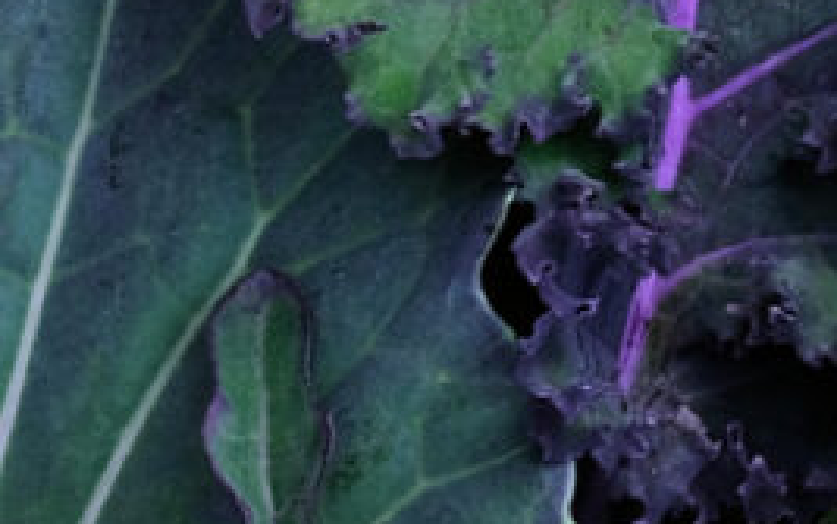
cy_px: 35
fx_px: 9400
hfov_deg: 5.1
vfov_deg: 3.2
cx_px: 451
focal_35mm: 412
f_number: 2.4
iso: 200
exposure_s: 1/125
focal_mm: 60
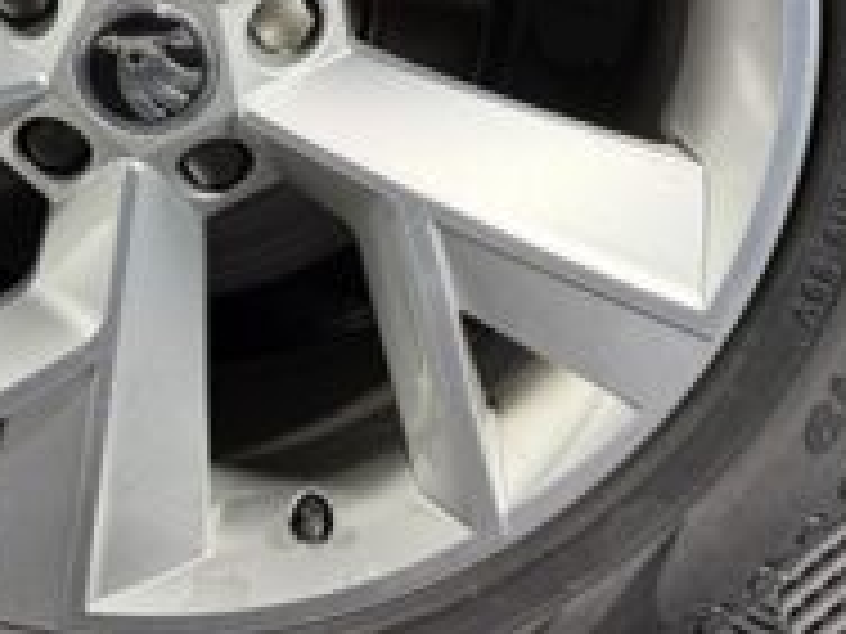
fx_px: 1931
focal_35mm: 79
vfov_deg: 18.0
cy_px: -47
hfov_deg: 24.2
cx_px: 144
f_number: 1.78
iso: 320
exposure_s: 1/50
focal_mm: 6.76
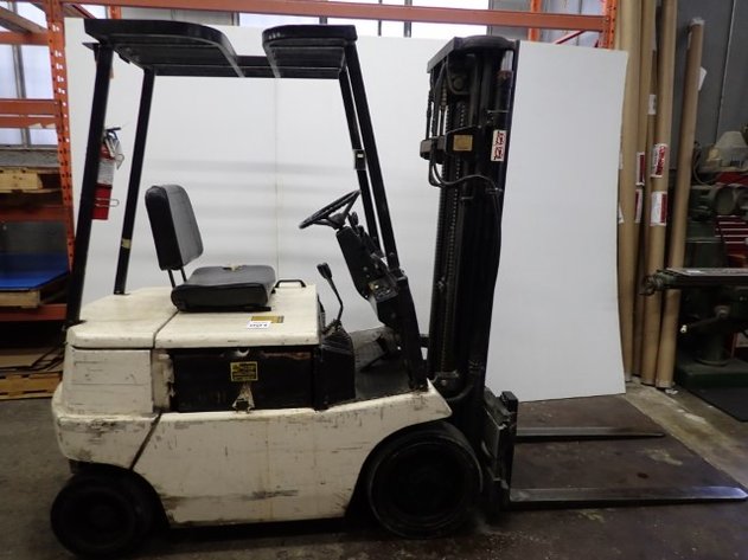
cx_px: 374
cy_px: 280
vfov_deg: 54.9
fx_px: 540
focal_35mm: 25
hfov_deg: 69.4
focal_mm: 4.5
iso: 200
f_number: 2
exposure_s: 1/60
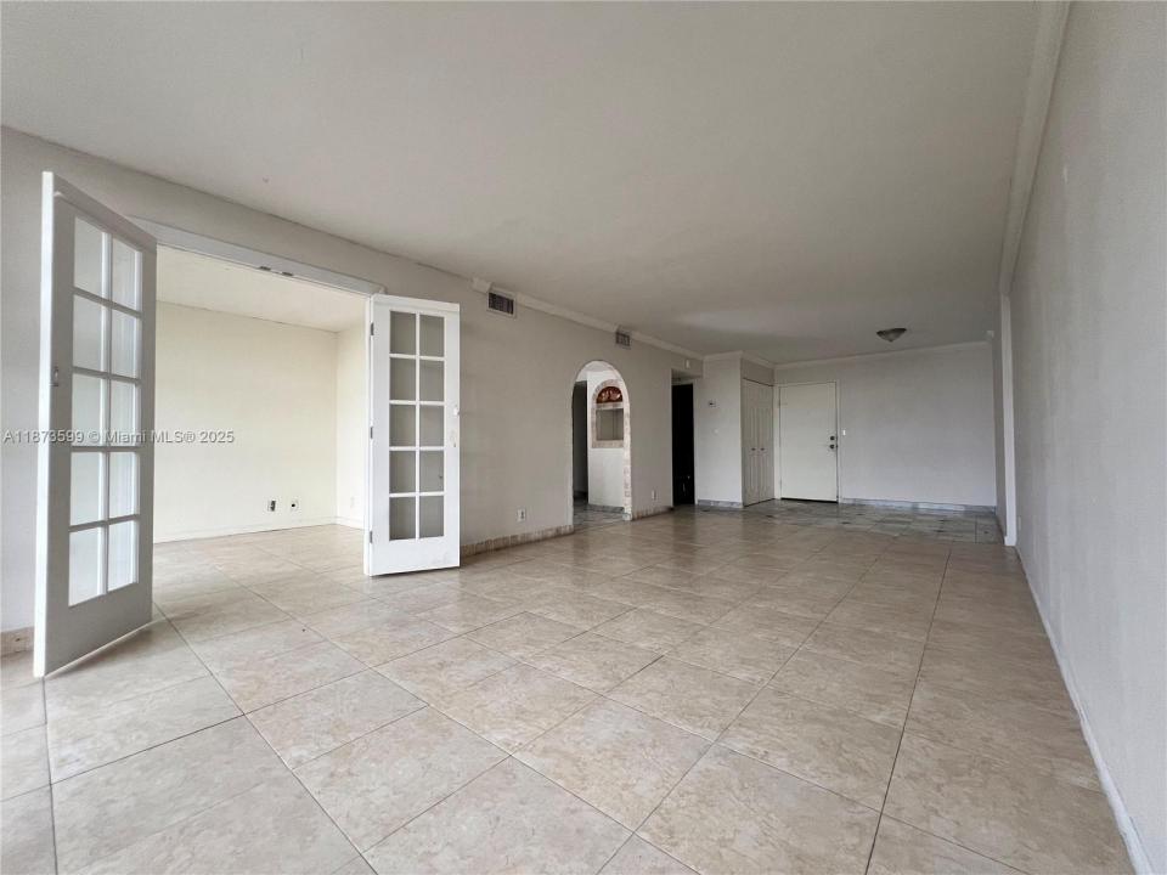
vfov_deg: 89.9
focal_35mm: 13
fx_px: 438
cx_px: 584
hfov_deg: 106.2
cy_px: 438
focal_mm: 1.57
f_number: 1.8
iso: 125
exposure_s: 1/99
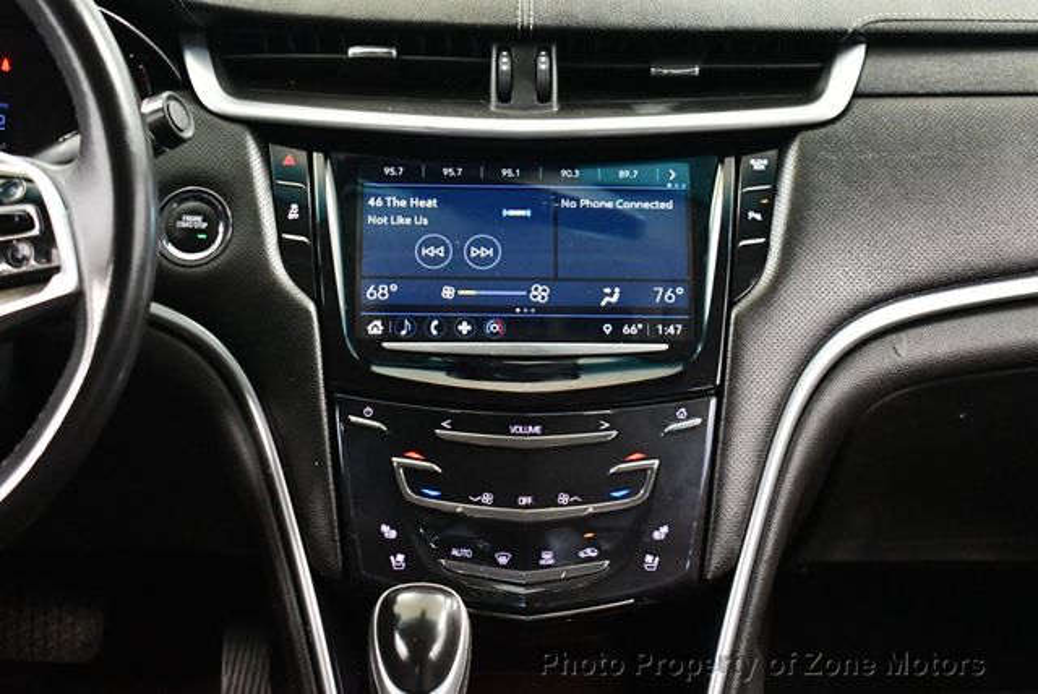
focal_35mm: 76
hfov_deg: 26.6
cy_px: 347
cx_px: 519
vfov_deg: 18.0
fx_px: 2193
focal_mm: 38
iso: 7200
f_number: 4.8
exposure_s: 1/60
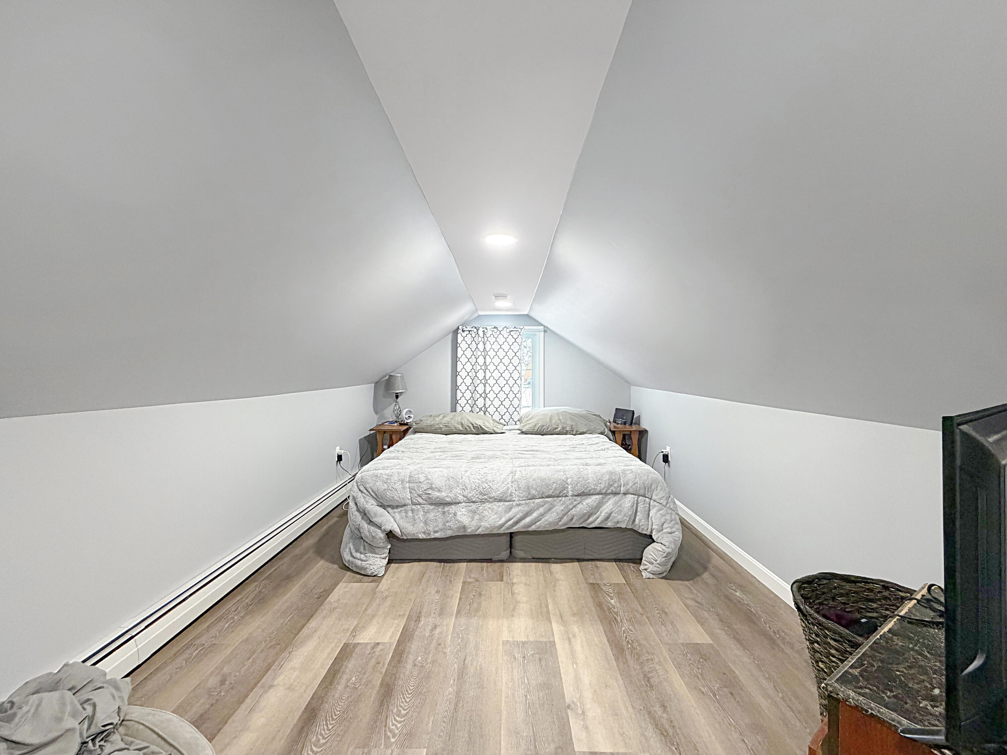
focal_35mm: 14
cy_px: 378
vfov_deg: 85.7
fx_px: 407
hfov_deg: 102.1
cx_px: 504
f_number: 2.2
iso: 400
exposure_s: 1/60
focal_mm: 2.22
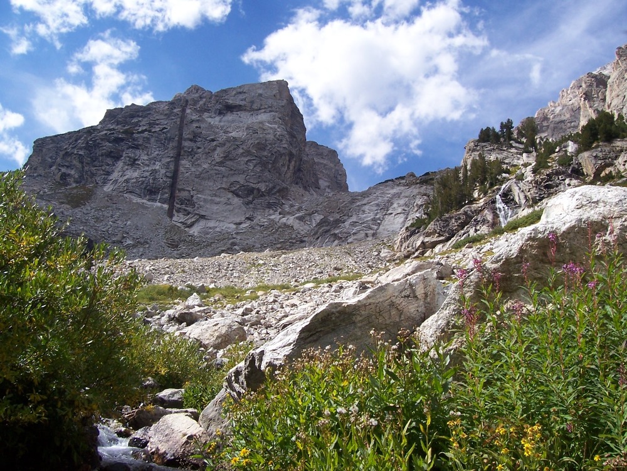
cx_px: 314
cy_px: 236
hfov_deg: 54.0
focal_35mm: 34
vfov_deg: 41.8
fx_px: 616
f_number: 5.6
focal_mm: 5.6
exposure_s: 1/500
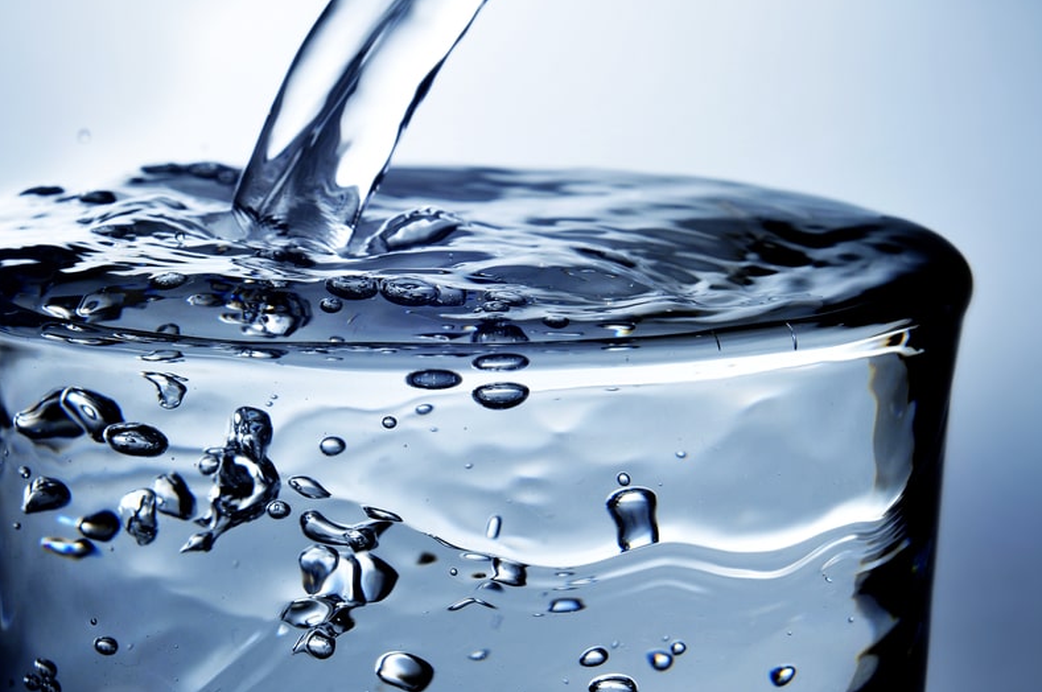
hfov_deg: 21.5
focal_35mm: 95
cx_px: 448
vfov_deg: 14.3
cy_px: 258
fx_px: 2746
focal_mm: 50
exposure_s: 1/200
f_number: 16
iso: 200
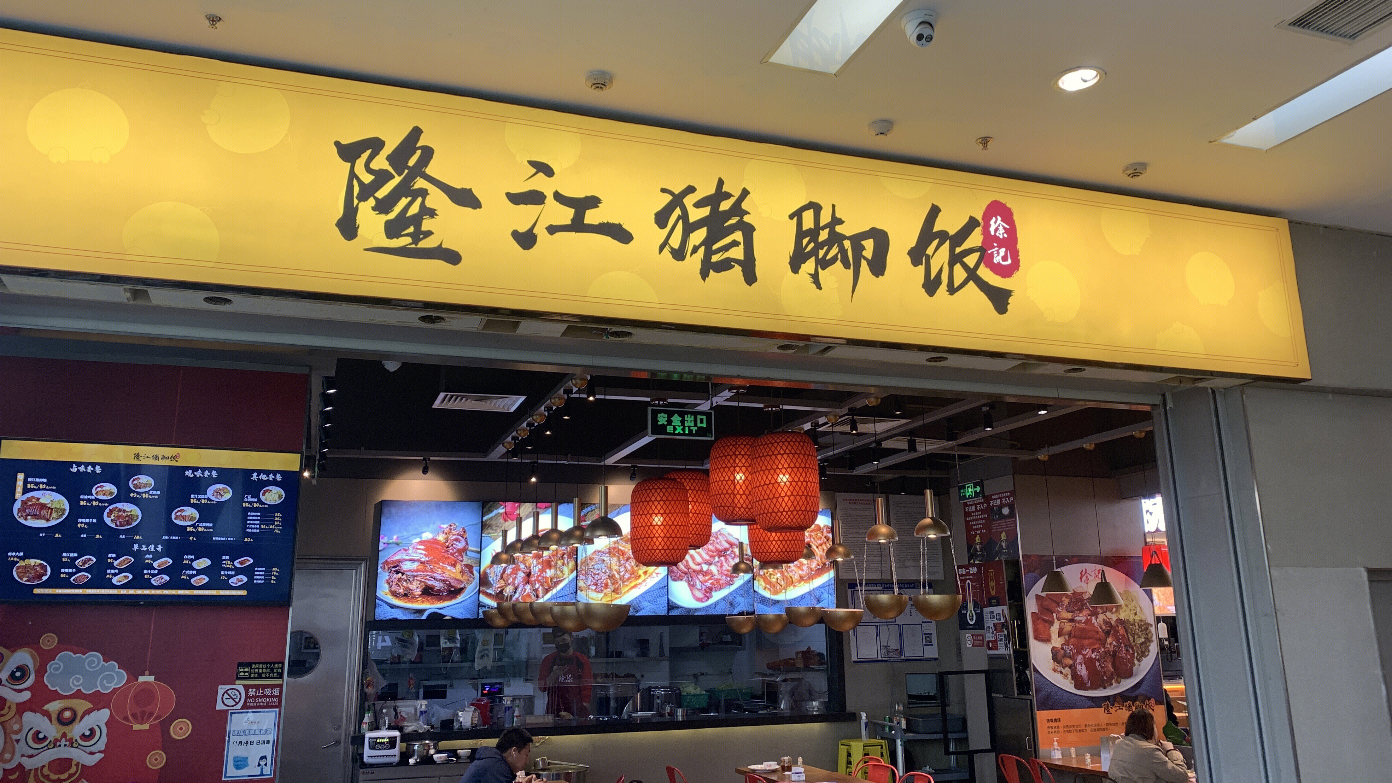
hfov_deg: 66.1
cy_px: 363
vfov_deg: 40.2
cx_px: 706
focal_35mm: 29
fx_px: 1070
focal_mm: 4.25
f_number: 1.8
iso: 40
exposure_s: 1/100
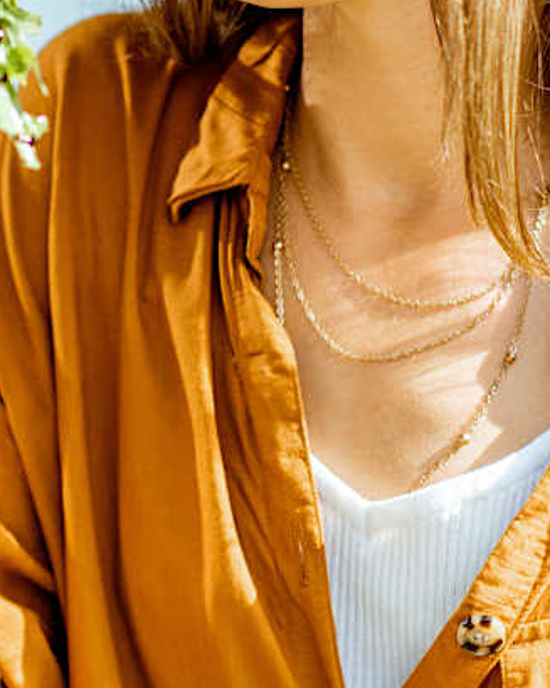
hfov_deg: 5.8
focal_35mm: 265
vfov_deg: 7.3
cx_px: 3
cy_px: 214
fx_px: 5394
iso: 200
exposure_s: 1/2000
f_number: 2.2
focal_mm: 85
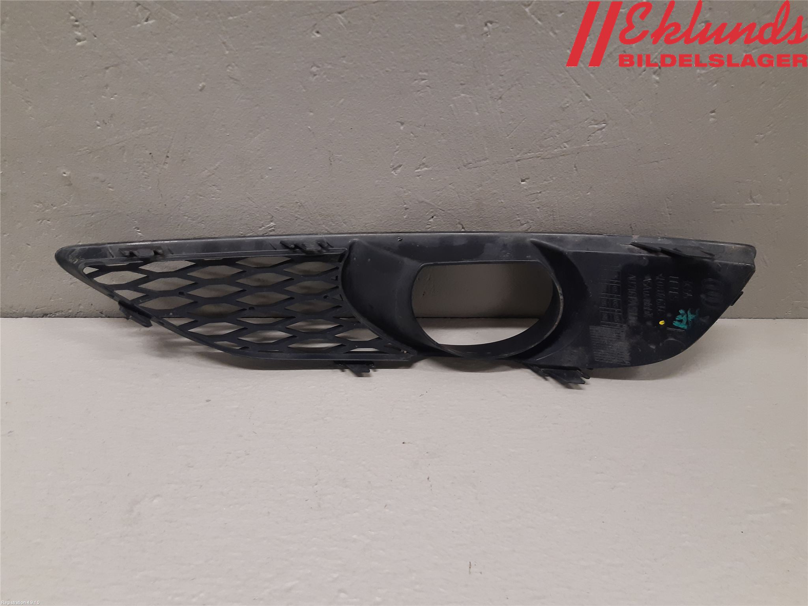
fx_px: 607
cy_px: 303
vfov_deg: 53.1
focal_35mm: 26
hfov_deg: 67.3
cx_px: 404
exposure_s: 1/50
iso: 160
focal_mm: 3.93
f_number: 1.7
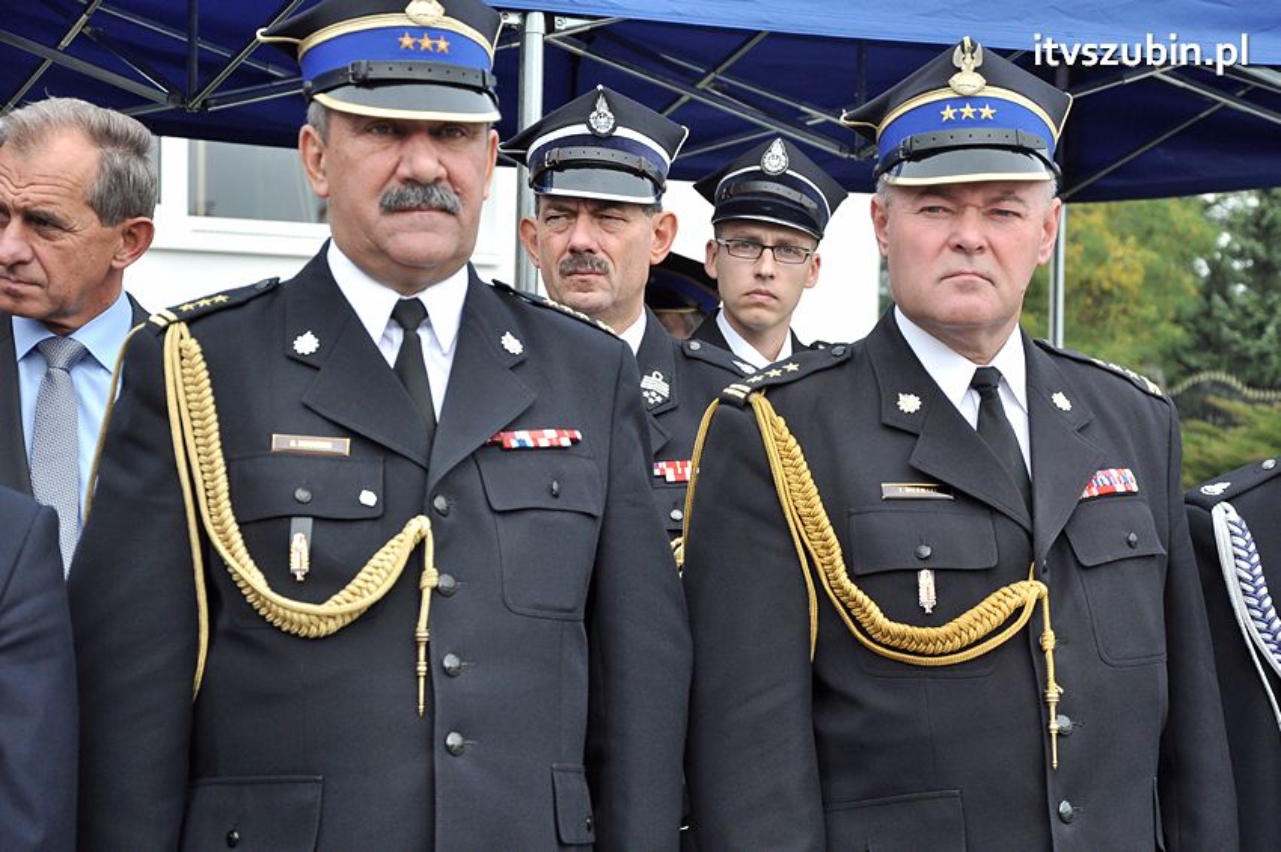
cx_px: 640
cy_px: 426
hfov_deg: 23.4
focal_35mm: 87
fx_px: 3093
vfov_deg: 15.7
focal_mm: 58
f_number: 6.3
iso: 500
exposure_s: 1/640
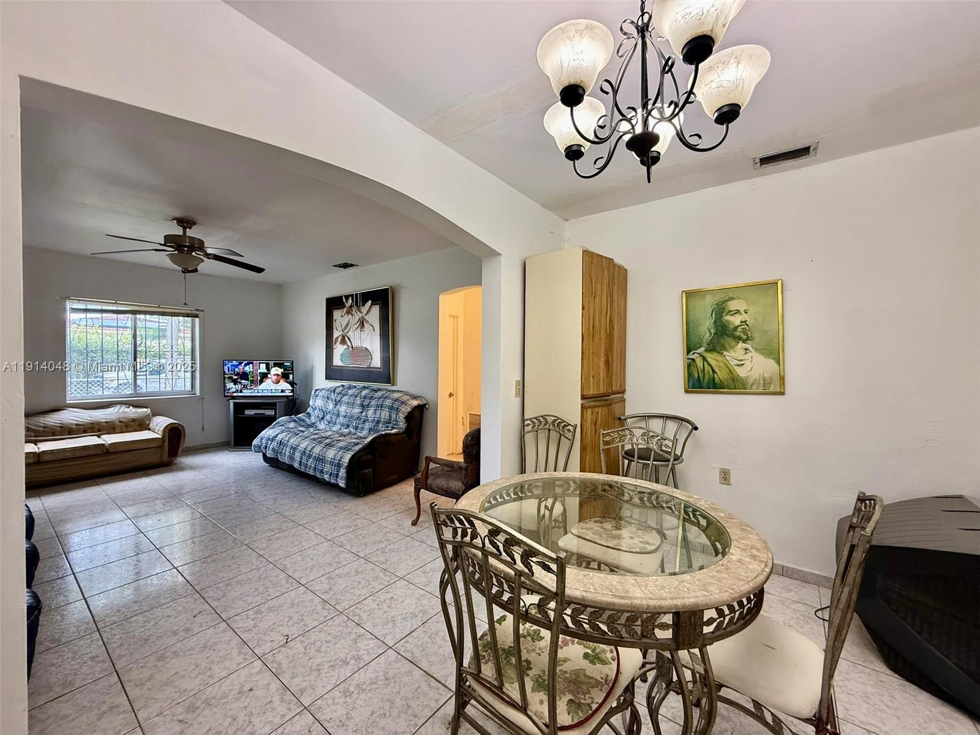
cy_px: 368
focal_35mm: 14
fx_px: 396
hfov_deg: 102.1
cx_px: 490
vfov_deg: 85.7
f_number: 2.2
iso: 200
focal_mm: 2.22
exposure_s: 1/60
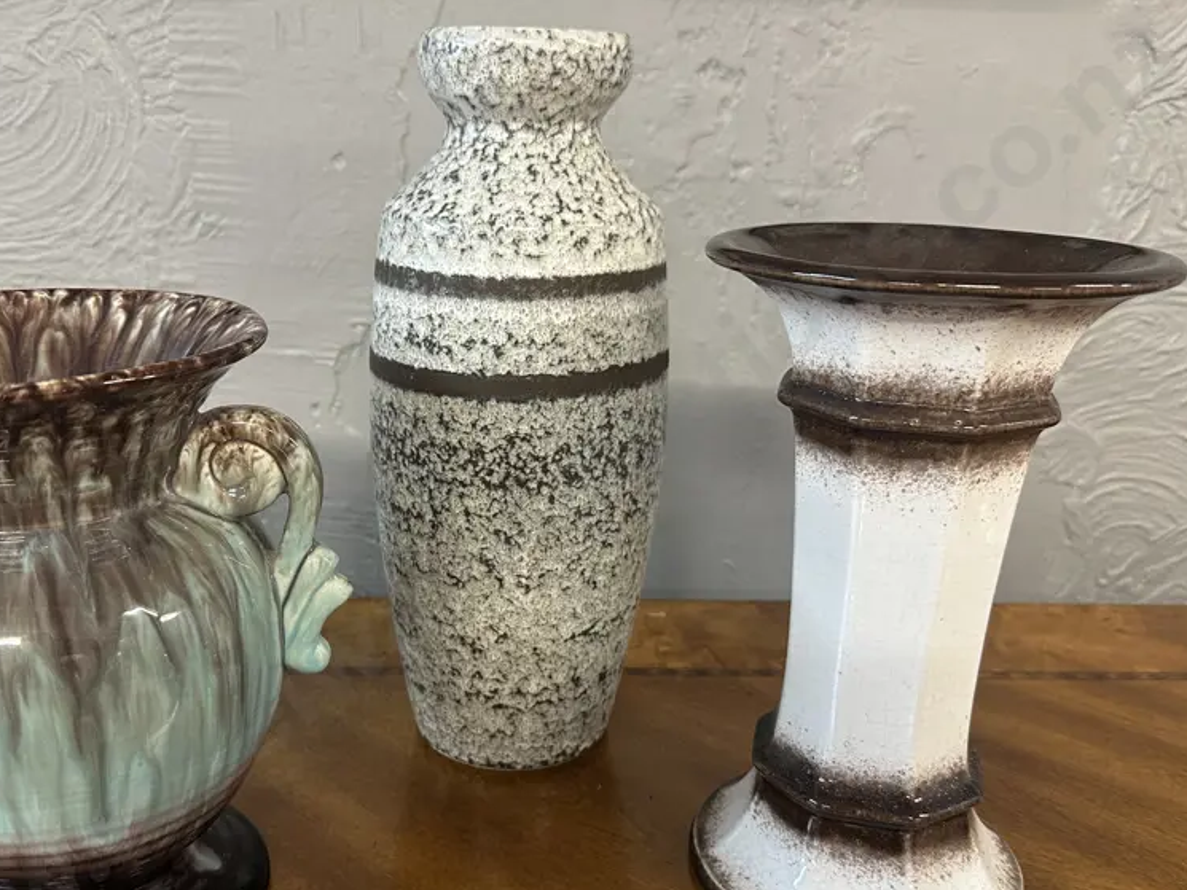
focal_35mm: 33
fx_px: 1132
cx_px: 513
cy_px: 535
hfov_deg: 55.2
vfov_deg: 42.7
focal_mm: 6.86
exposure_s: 1/50
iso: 250
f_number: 1.78
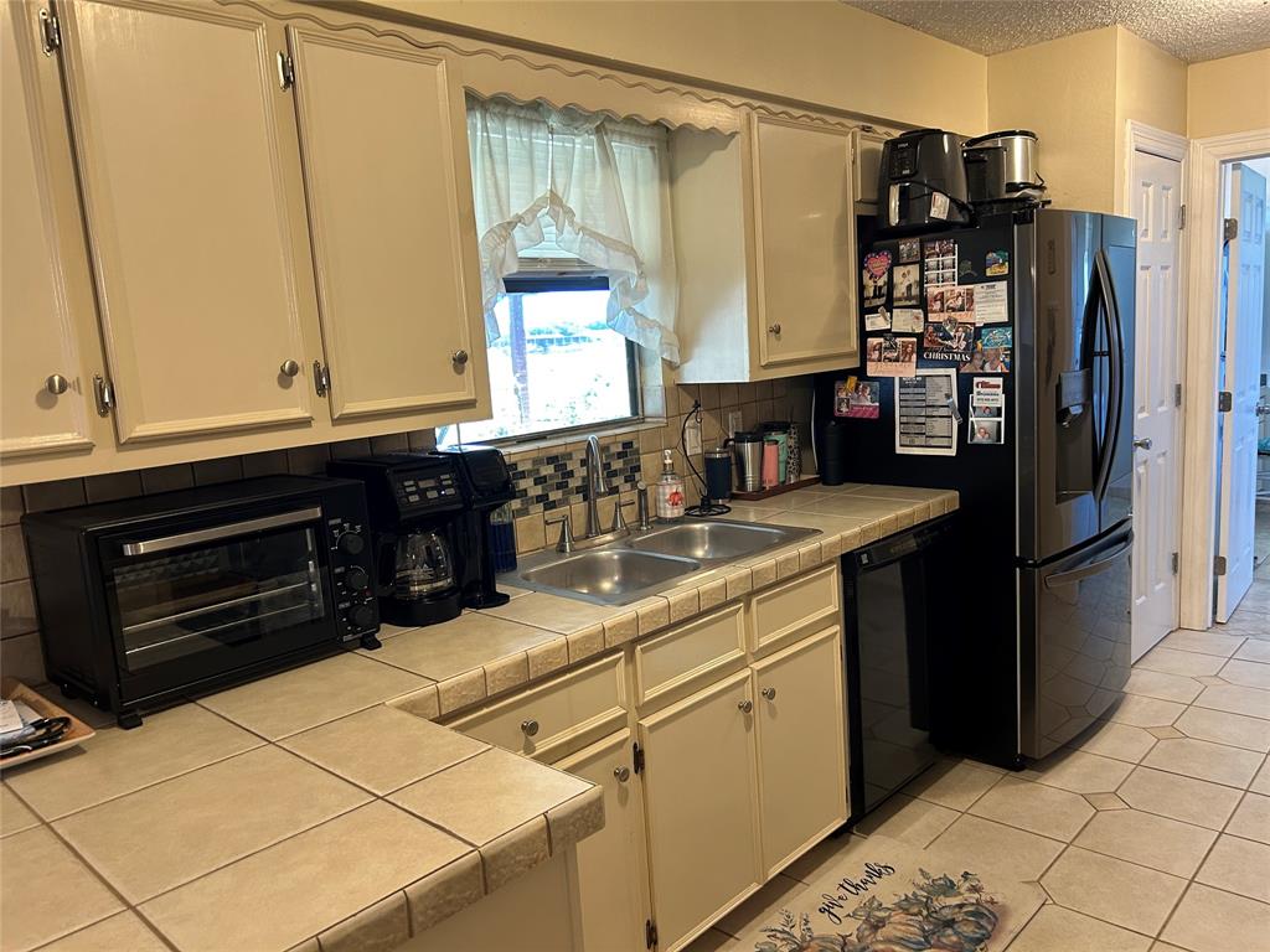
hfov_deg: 67.3
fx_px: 954
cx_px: 635
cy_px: 476
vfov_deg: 53.1
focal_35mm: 26
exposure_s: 1/60
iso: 160
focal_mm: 5.7
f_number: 1.5
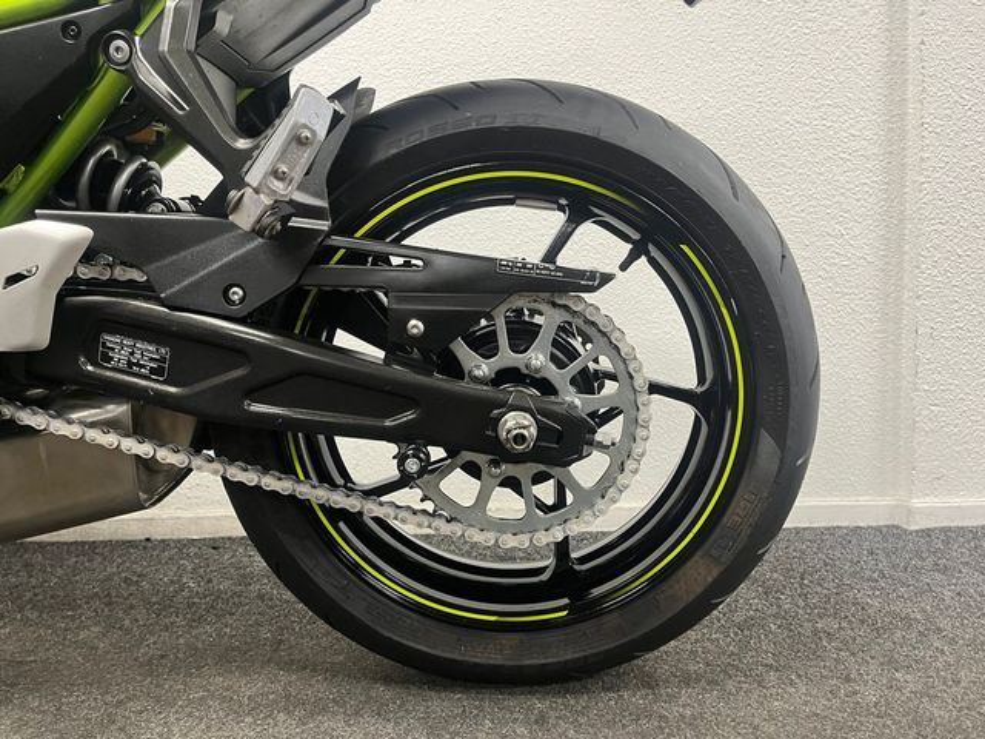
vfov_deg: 53.1
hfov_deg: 67.3
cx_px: 492
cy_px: 370
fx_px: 740
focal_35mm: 26
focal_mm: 5.1
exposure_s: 1/50
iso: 200
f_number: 1.6
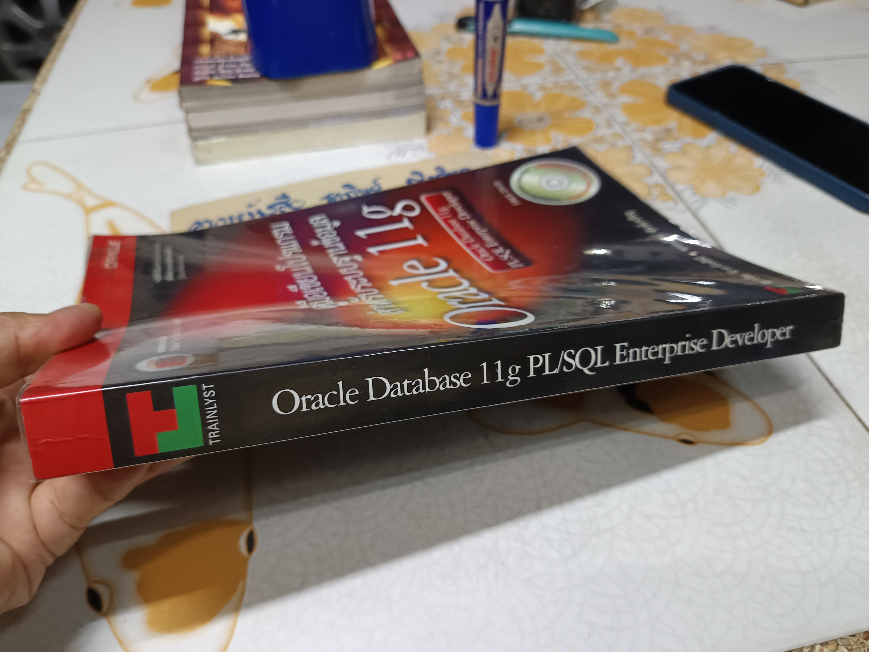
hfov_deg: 69.4
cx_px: 430
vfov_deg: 54.9
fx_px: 628
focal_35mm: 25
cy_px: 336
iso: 1091
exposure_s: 1/25
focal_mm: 5.31
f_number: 1.7
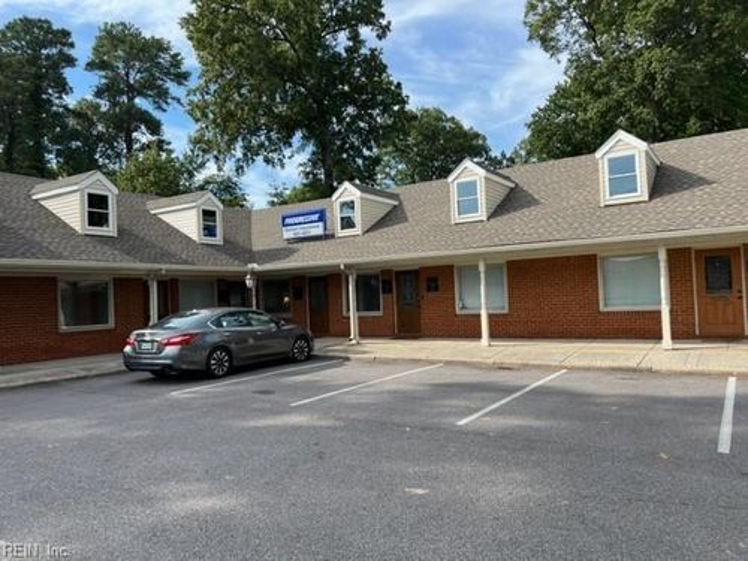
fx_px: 562
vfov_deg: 53.1
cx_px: 374
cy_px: 280
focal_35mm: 26
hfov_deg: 67.3
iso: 50
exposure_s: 1/2045
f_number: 1.5
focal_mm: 5.7
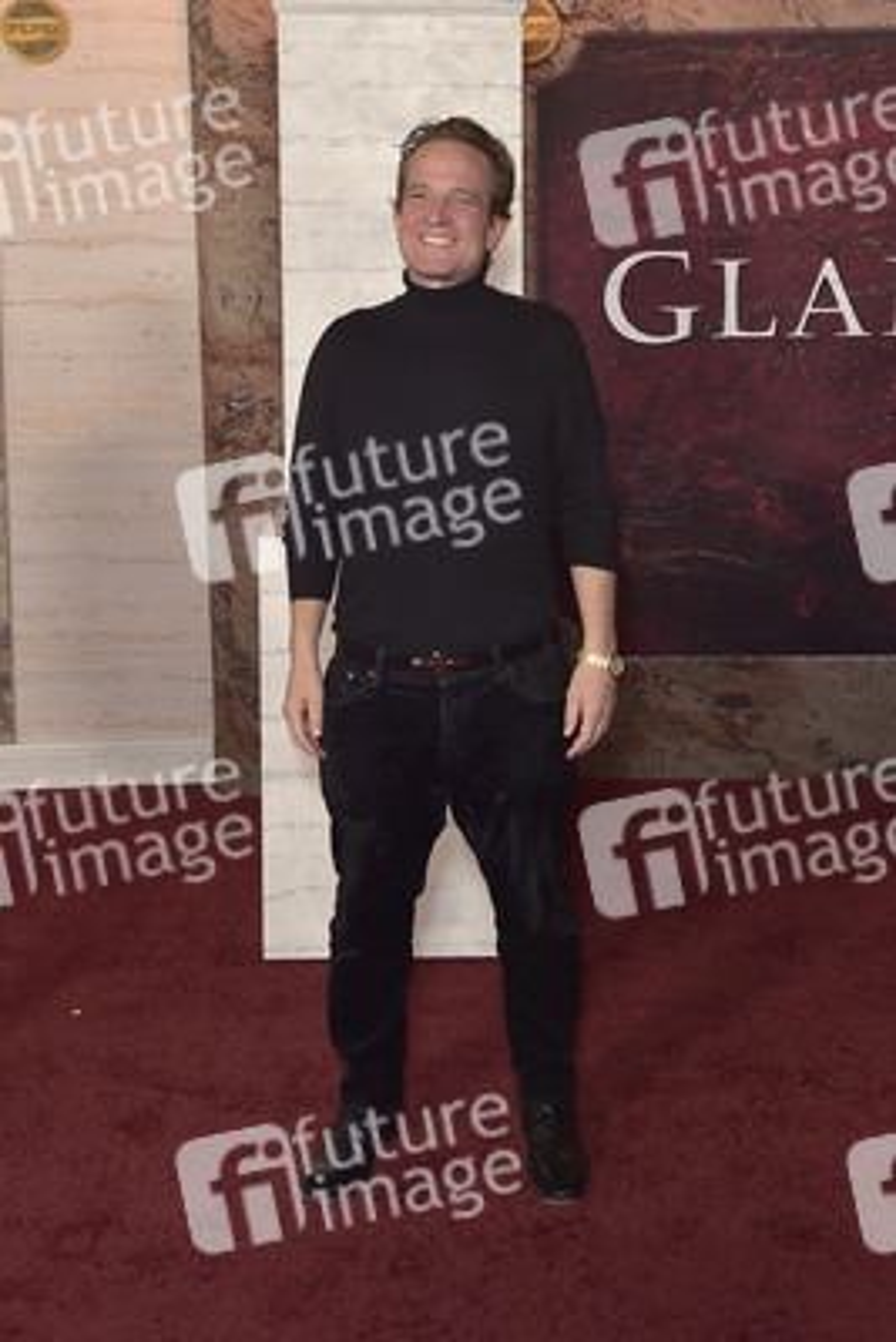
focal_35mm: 44
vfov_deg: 44.5
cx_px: 448
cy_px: 671
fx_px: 1641
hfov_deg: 30.5
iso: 1000
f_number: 5.6
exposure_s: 1/250
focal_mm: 44
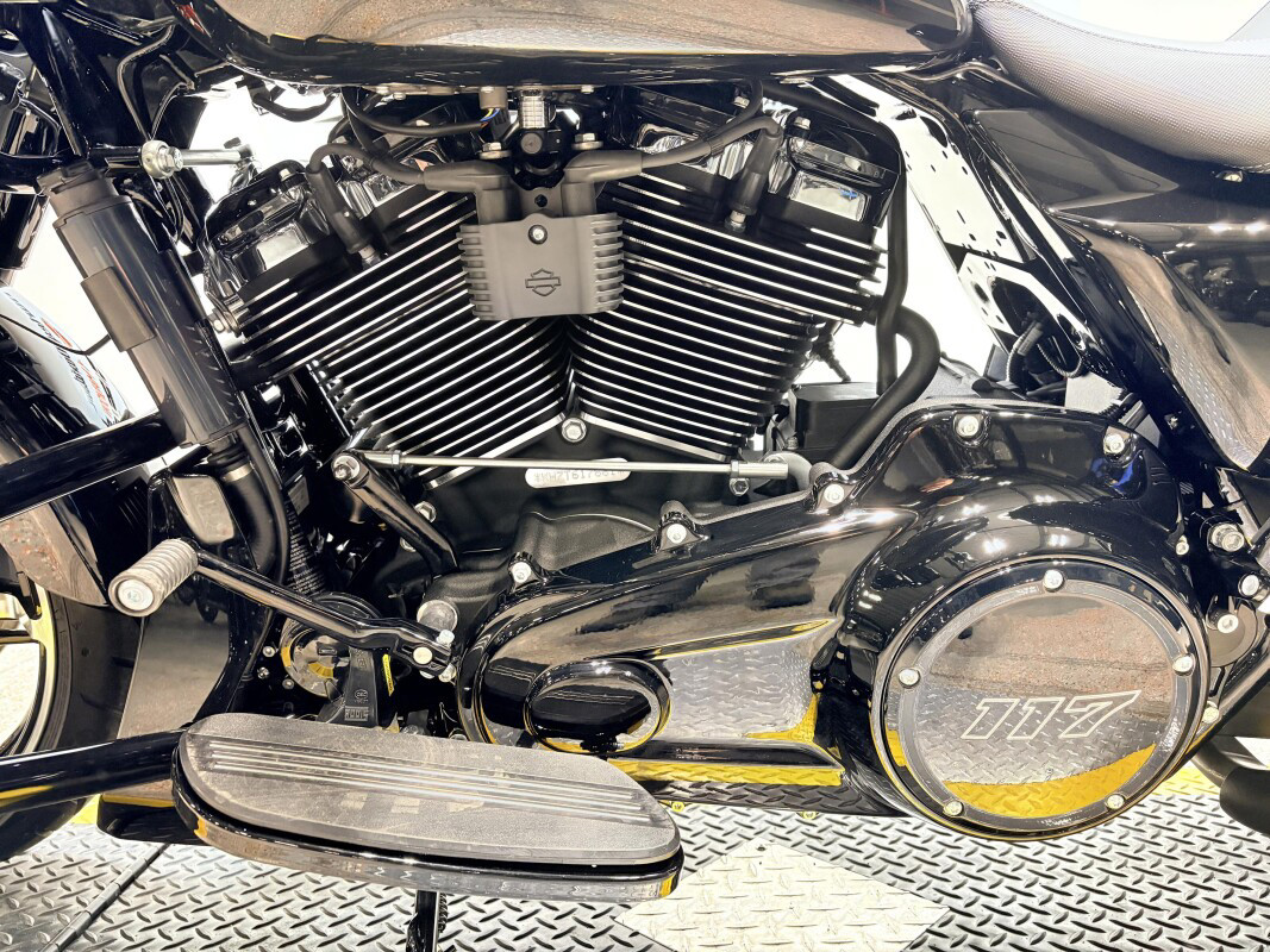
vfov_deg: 53.1
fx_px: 954
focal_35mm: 26
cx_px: 635
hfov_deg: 67.3
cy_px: 476
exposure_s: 1/60
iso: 400
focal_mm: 5.96
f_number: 1.6
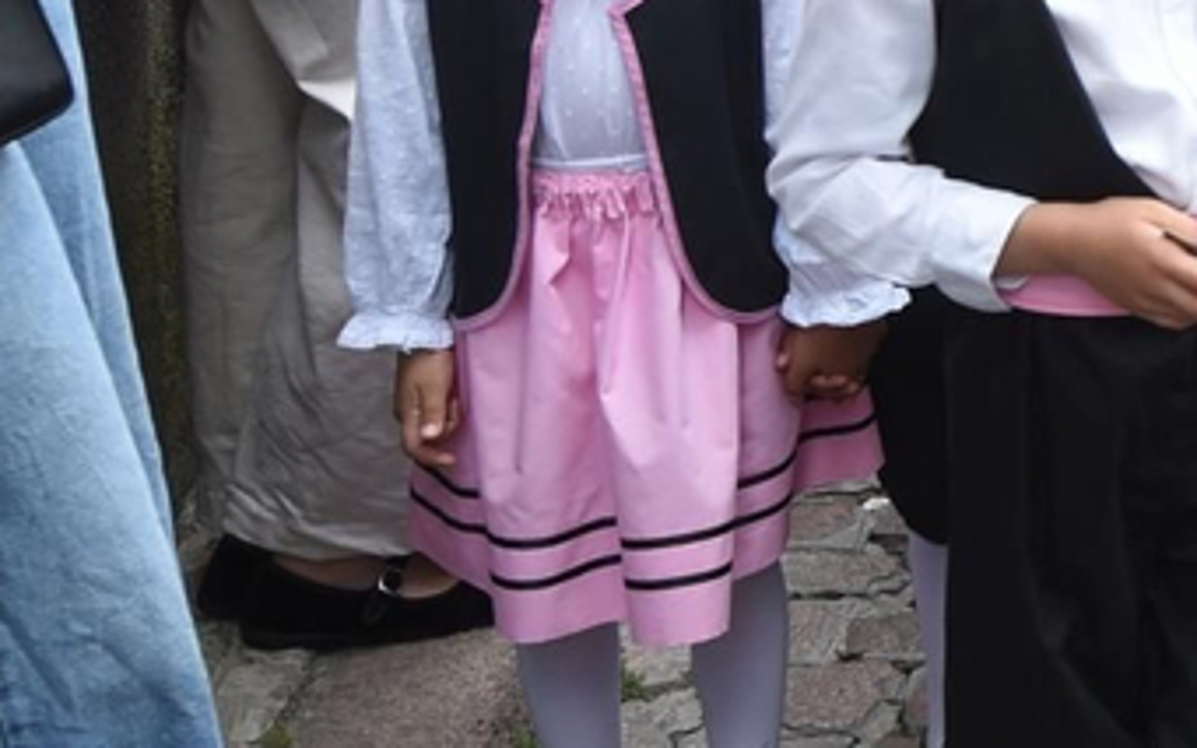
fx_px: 2968
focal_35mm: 91
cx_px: 1811
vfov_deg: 13.9
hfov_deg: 19.7
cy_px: -169
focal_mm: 19
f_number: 4
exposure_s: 1/160
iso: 320
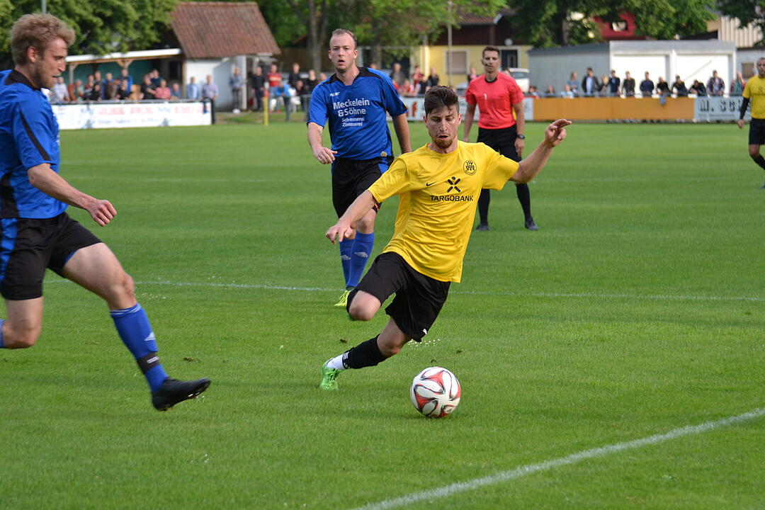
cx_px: 382
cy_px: 255
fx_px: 3825
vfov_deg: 7.6
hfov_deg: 11.4
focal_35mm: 180
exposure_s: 1/500
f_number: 4.5
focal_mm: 120
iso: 560
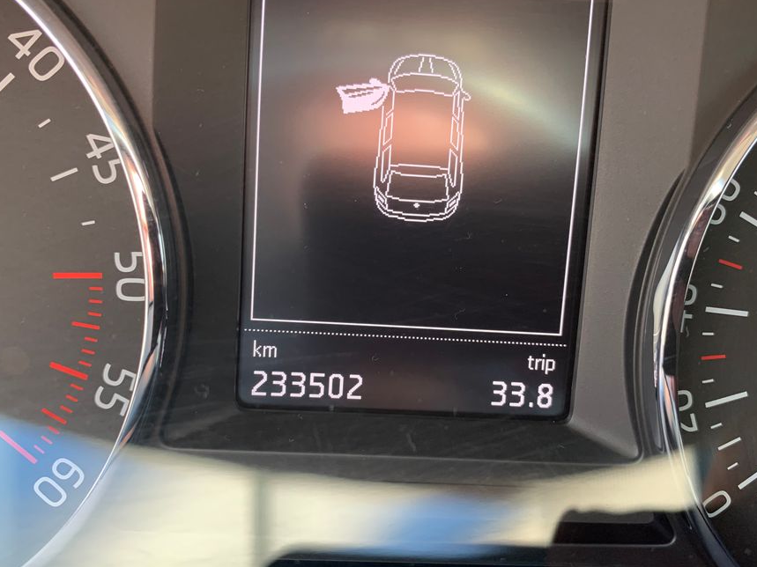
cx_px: 388
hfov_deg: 58.4
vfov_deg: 45.4
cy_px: 301
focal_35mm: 31
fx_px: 678
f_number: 1.8
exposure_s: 1/53
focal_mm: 4.25
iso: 80
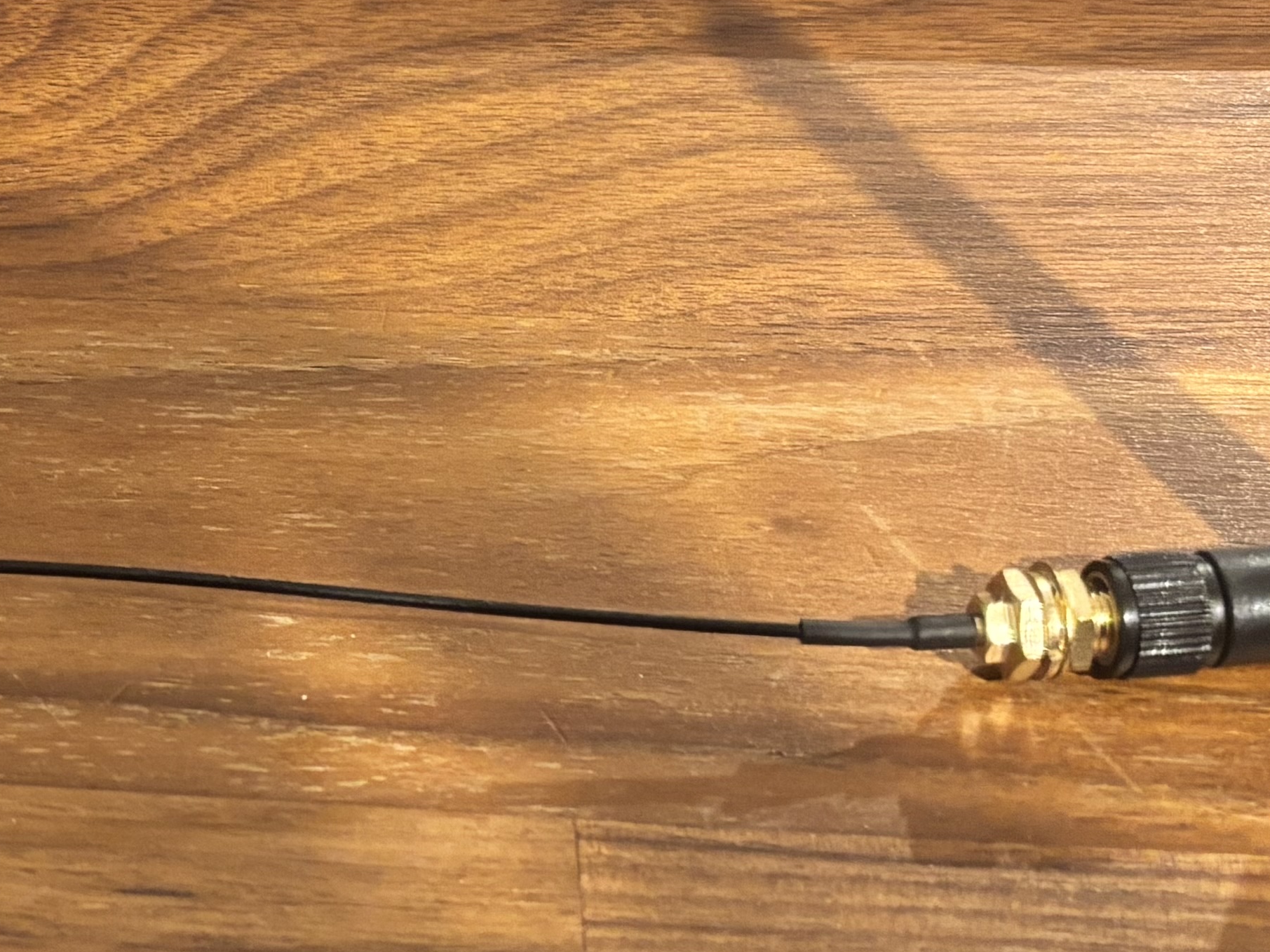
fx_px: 3008
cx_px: -140
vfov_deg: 18.0
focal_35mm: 82
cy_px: 348
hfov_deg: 22.5
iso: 500
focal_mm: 5.96
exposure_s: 1/33
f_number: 1.6
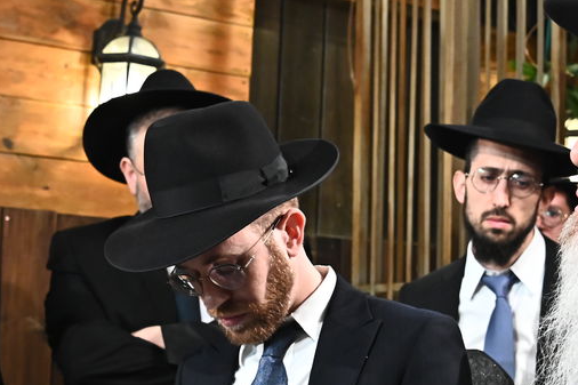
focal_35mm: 94
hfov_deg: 21.6
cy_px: 266
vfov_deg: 14.5
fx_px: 1509
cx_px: 409
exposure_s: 1/200
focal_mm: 34
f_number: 5
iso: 3200
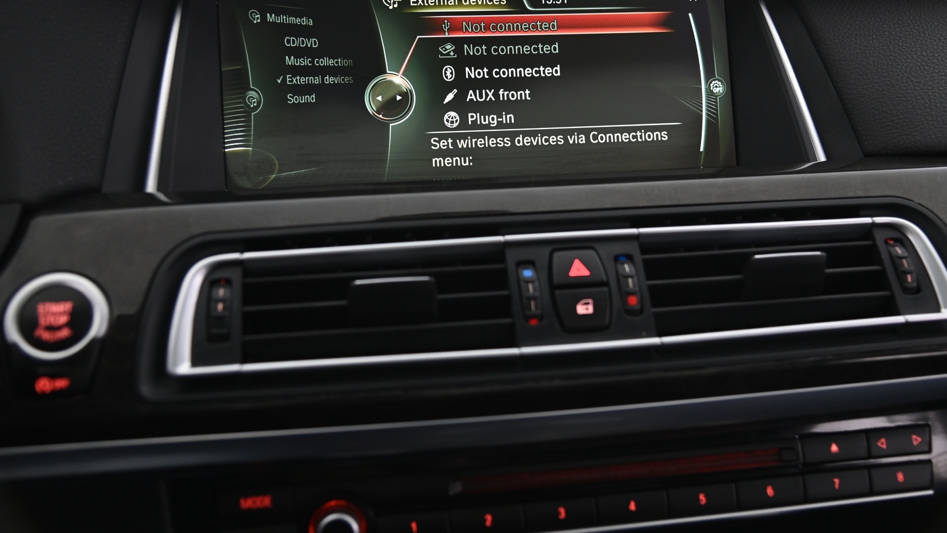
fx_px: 1004
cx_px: 476
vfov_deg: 29.6
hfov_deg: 50.5
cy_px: 223
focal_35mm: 40
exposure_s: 1/20
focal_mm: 38
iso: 2000
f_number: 4
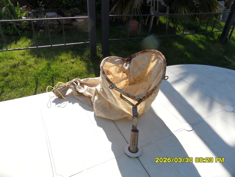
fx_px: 163
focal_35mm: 24
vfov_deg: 56.8
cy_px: 88
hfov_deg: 71.6
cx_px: 118
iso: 80
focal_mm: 3.9
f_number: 3.2
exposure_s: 1/750
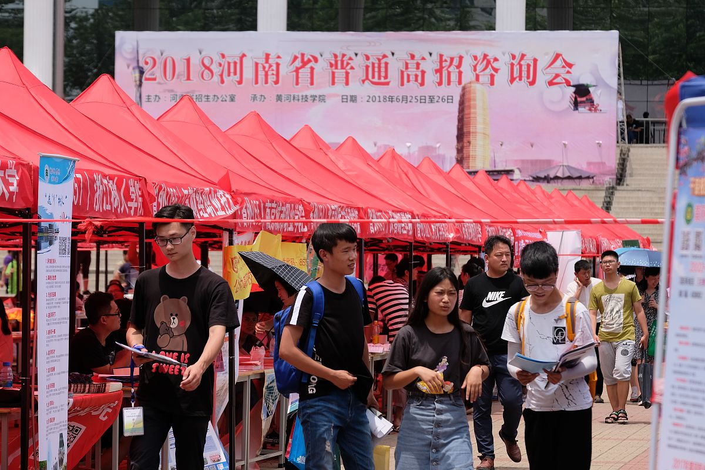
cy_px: 235
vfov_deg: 9.6
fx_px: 2800
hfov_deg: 14.3
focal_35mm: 143
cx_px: 352
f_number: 5.6
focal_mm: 95
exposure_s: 1/2000
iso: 400
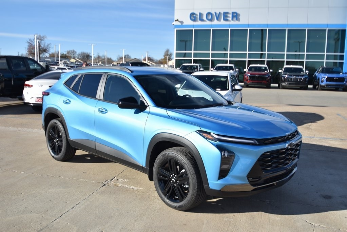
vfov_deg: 36.9
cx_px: 174
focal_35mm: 36
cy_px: 116
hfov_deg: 53.1
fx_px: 347
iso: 100
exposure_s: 1/640
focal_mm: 24
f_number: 4.5
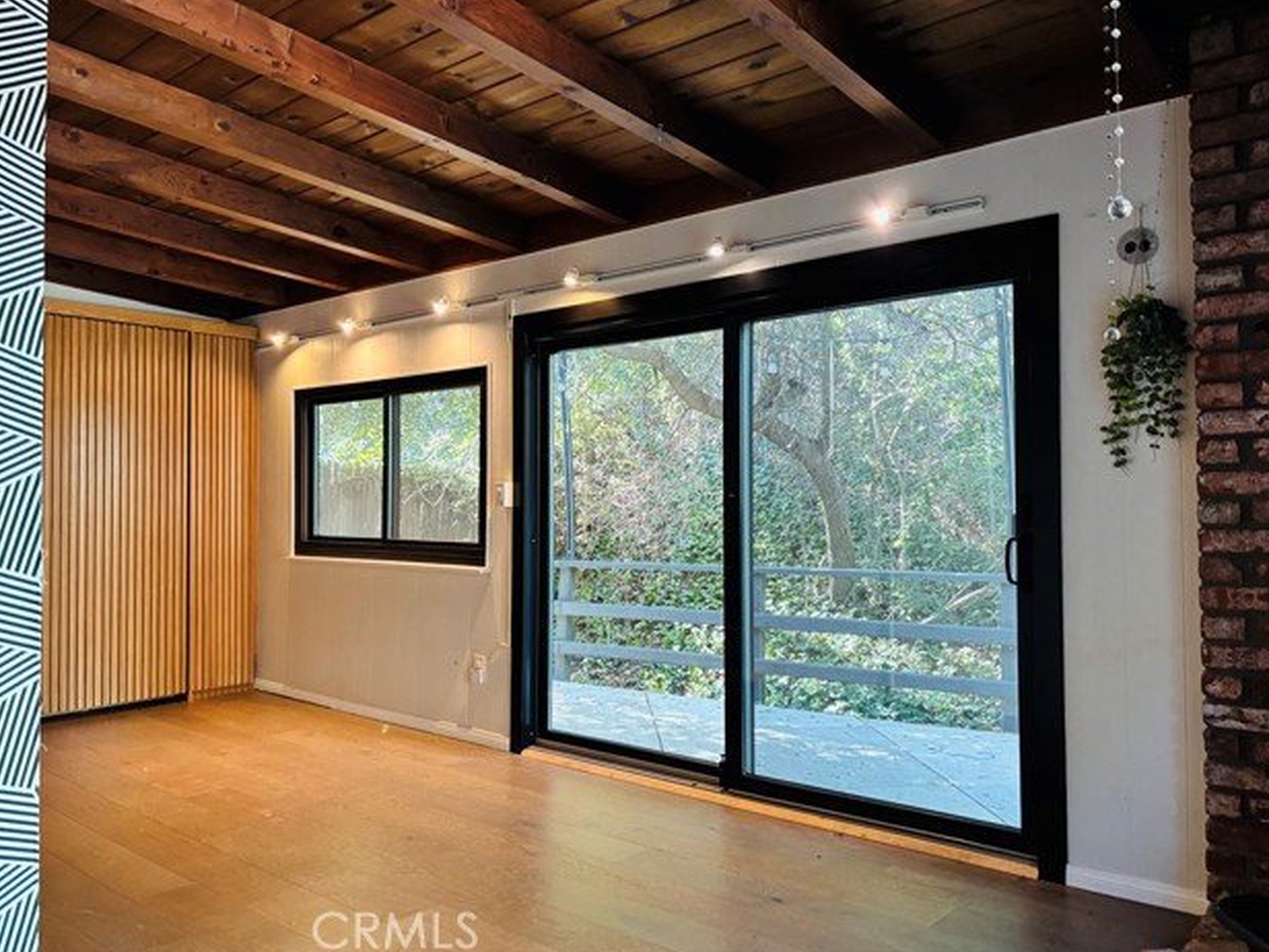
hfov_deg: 65.3
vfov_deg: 51.4
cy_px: 466
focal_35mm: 27
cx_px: 641
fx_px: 990
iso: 250
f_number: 1.6
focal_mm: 5.96
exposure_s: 1/60
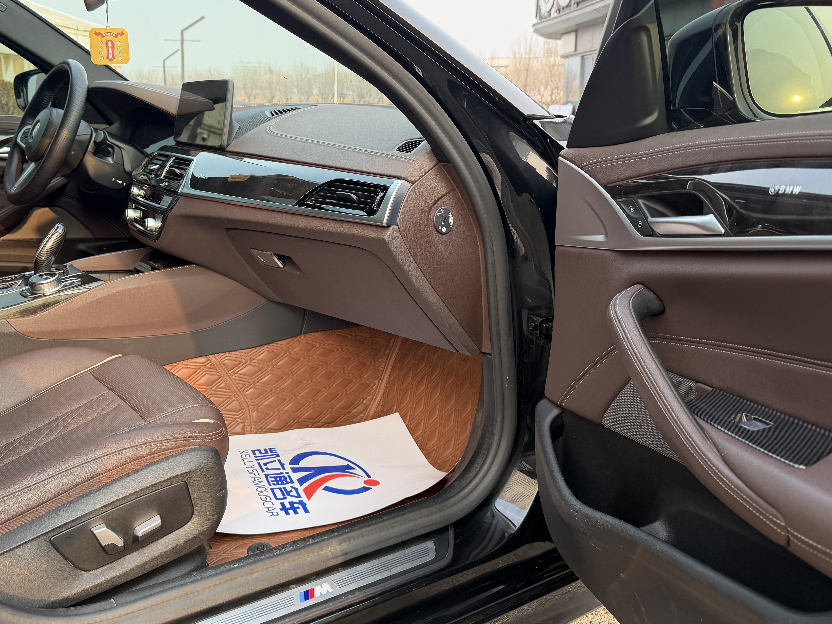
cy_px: 253
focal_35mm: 34
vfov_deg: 41.6
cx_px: 346
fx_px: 817
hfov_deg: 53.7
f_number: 1.78
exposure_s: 1/283
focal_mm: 6.76
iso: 80
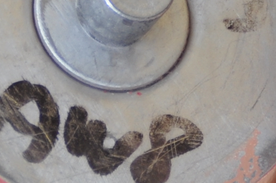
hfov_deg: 3.1
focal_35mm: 656
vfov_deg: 2.1
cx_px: 160
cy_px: -172
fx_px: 5025
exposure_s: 1/500
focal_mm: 60
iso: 200
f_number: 5.6
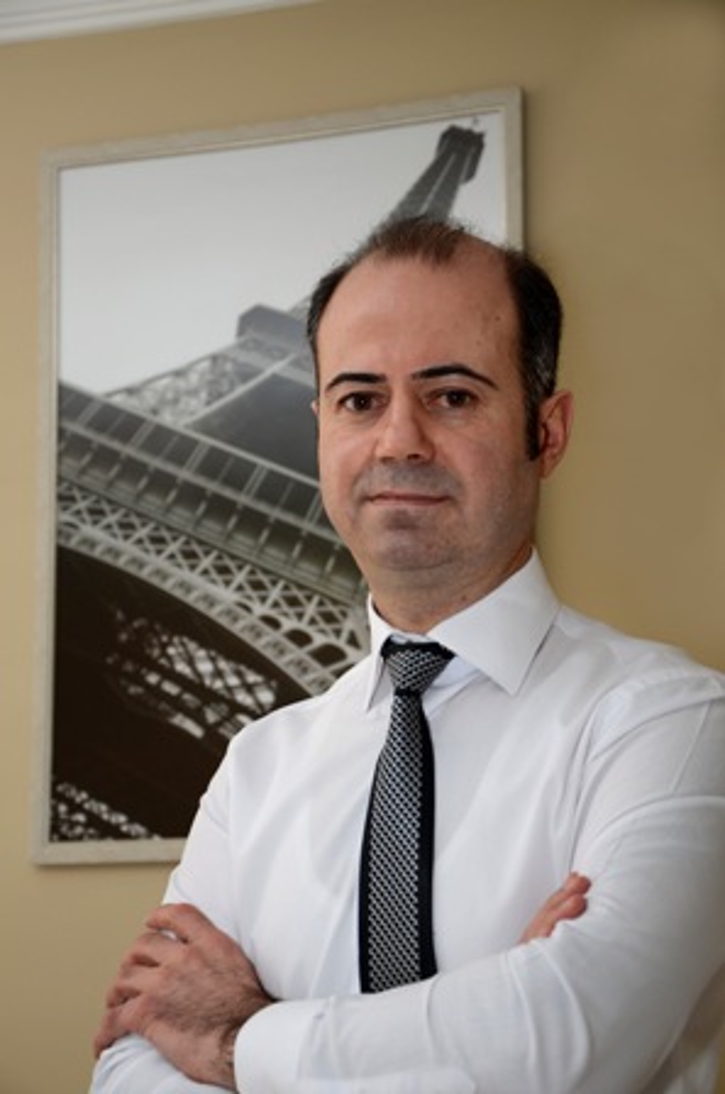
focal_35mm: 72
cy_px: 547
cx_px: 362
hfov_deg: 18.9
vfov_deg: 28.1
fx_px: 2183
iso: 160
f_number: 4.8
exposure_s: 1/60
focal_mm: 48
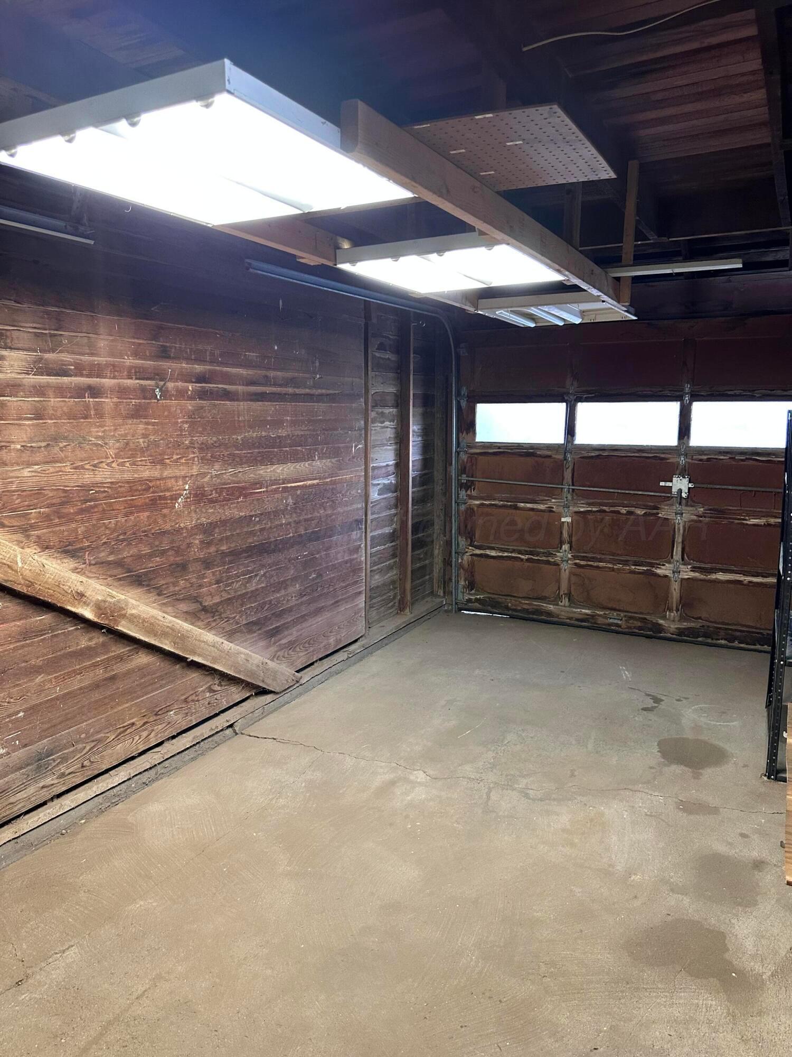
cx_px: 396
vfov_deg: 71.6
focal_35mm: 24
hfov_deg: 56.8
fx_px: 732
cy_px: 528
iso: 320
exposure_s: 1/60
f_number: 1.78
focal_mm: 6.86
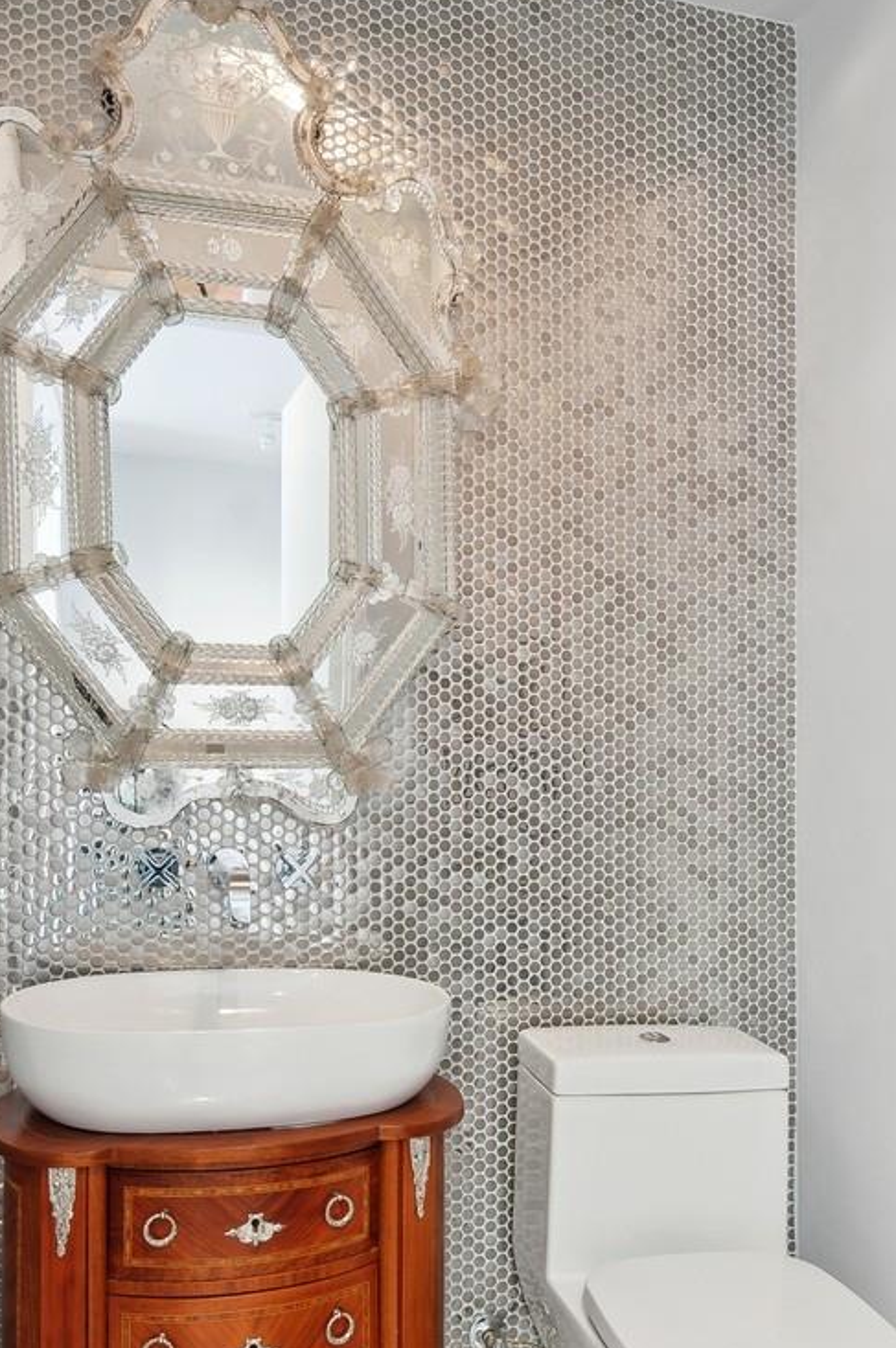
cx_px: 453
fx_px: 1010
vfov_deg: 67.2
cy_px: 750
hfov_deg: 47.8
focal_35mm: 27
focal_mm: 12
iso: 200
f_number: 7.1
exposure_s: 2.5
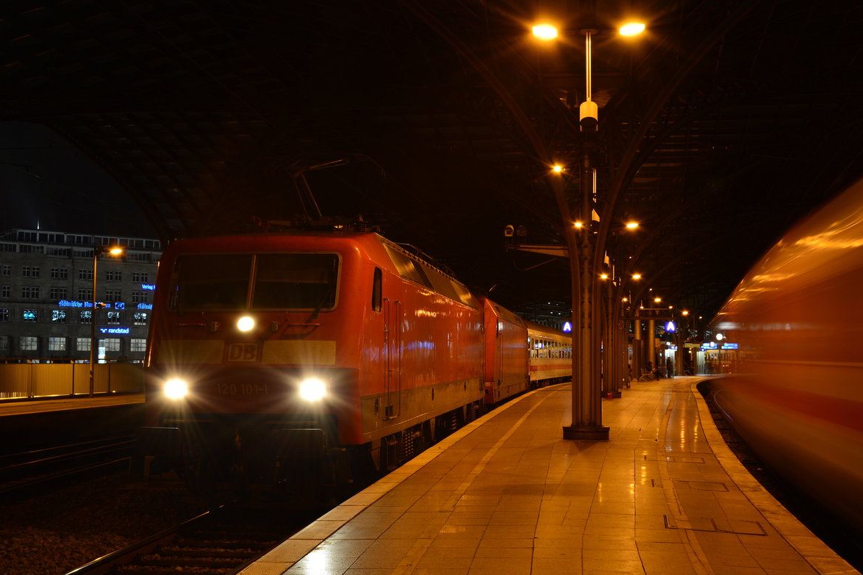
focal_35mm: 46
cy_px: 283
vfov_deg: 29.3
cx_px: 437
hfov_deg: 42.7
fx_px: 1103
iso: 100
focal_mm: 30
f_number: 13
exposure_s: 5
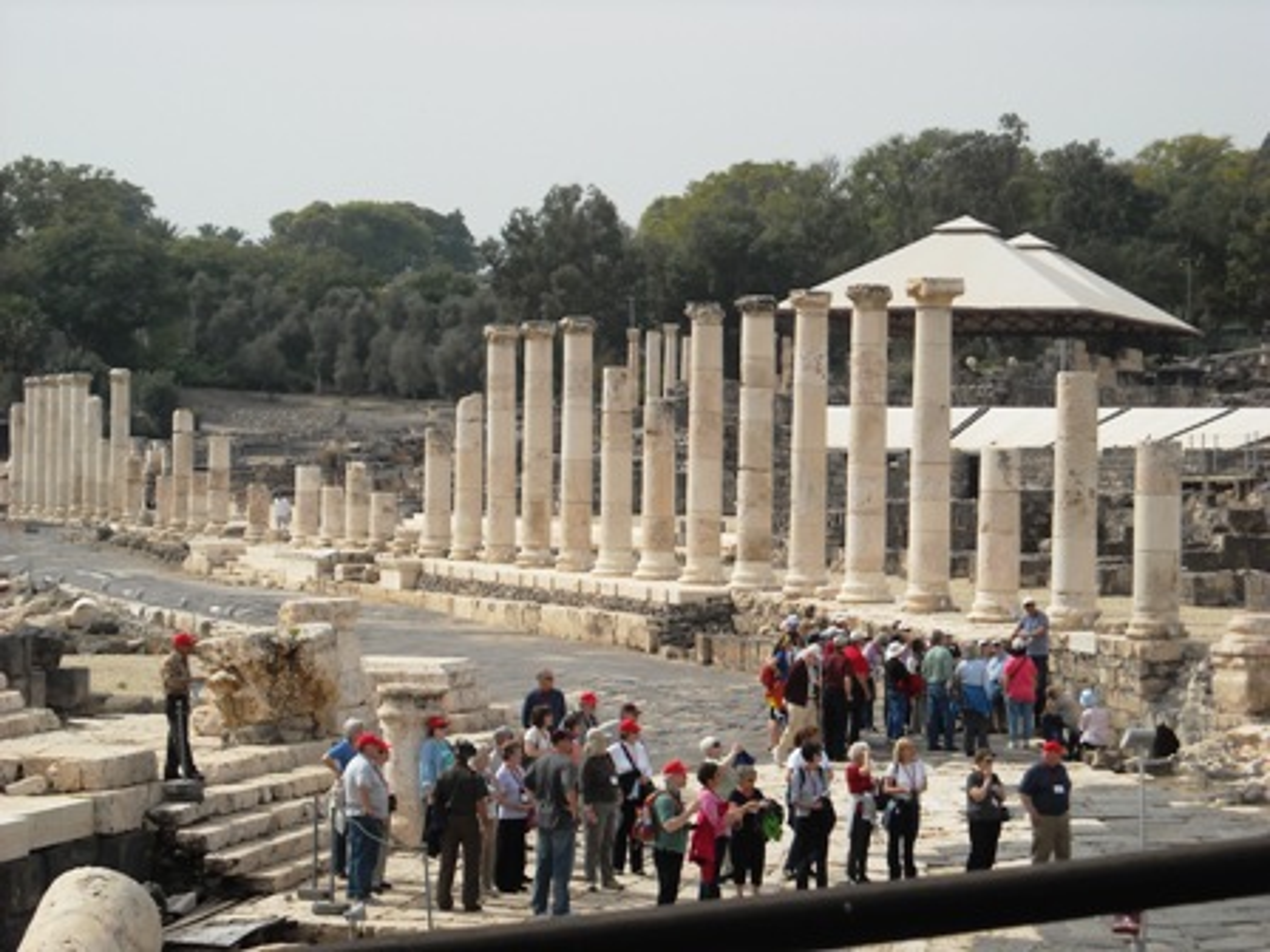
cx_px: 635
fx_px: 3852
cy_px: 476
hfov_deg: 18.7
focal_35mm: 105
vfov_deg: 14.1
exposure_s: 1/154
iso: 64
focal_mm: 17.1
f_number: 9.3
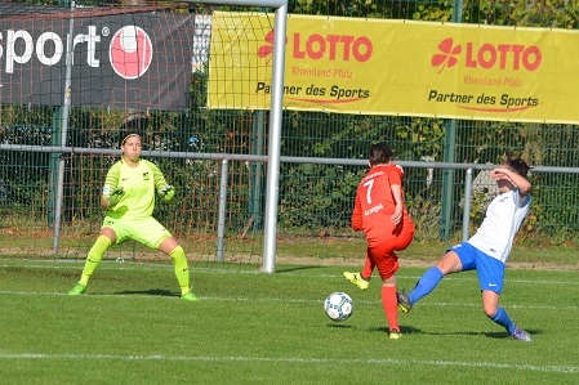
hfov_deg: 6.2
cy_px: 192
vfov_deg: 4.2
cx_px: 290
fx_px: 5305
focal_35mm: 330
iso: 400
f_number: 7.1
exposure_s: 1/1600
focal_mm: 220
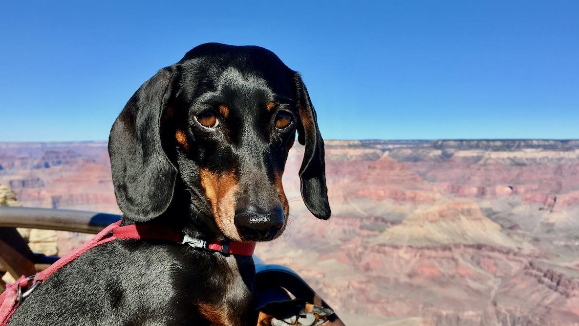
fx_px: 491
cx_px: 292
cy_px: 202
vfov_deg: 36.5
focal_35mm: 32
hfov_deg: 61.0
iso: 25
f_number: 2.2
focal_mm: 4.15
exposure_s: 1/1350
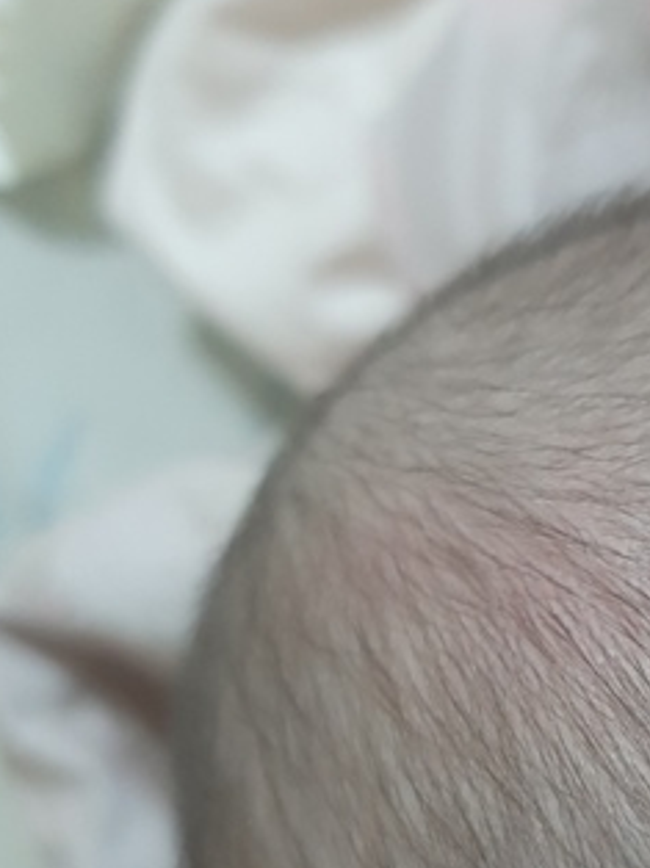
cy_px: 710
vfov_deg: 34.9
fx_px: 1329
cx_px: 650
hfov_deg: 26.1
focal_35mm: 53
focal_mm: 3.93
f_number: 1.7
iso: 200
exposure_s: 1/24
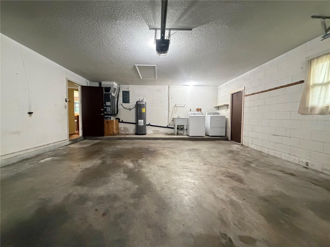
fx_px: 133
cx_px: 165
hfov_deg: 102.1
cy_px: 124
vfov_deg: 85.7
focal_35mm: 14
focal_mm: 2.22
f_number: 2.2
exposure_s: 1/60
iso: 800
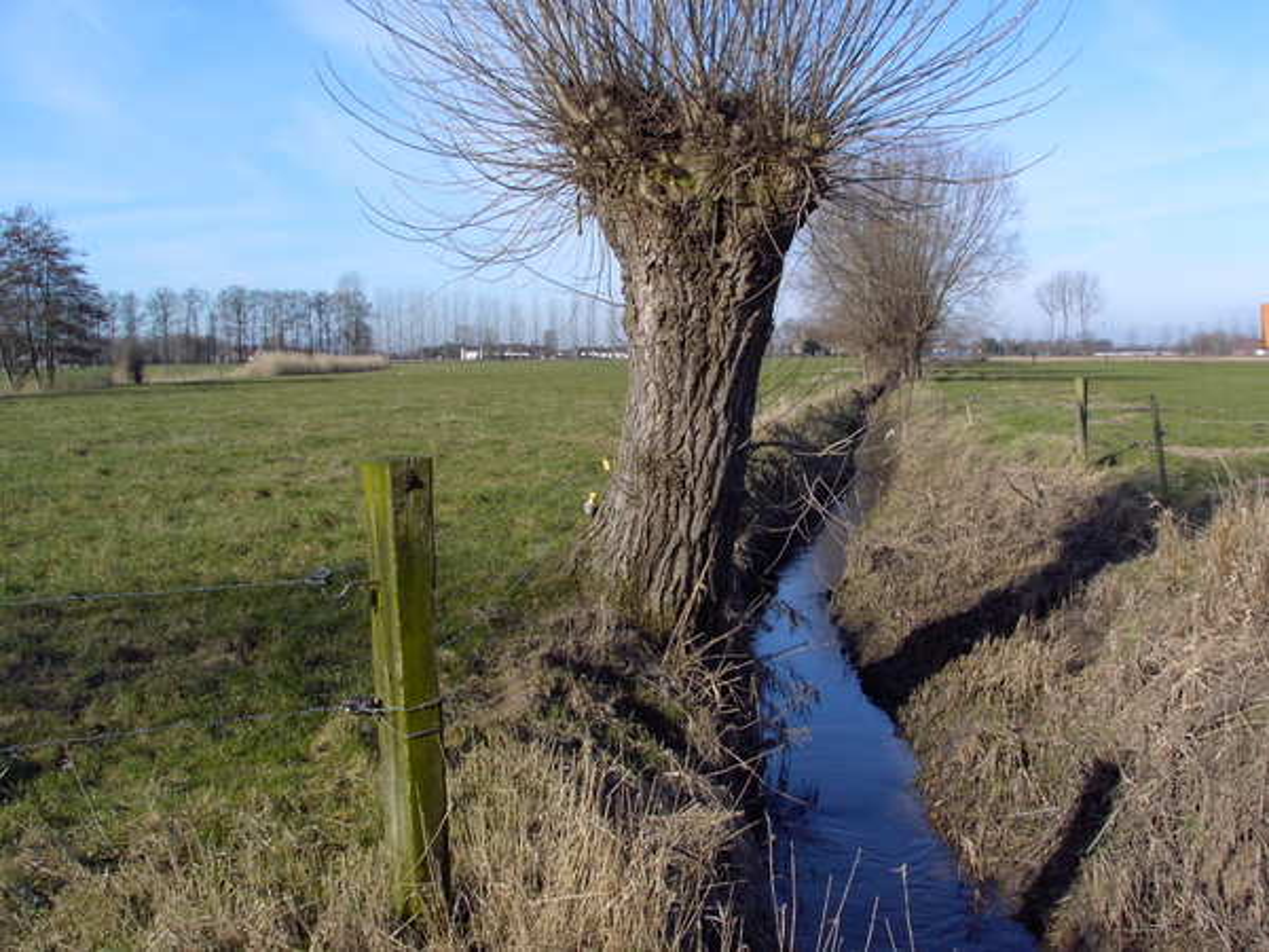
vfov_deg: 38.7
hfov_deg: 50.1
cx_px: 634
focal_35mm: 37
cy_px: 476
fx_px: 1356
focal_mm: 5.7
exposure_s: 1/210
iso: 70
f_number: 5.6
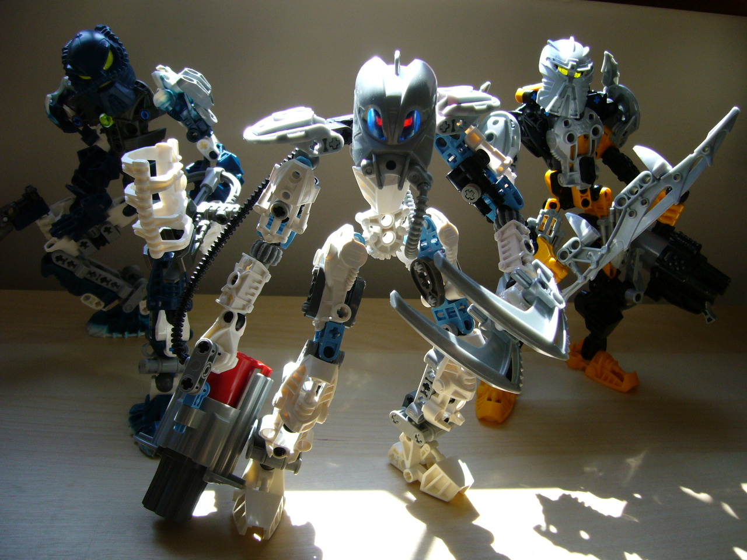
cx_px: 374
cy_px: 280
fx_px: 755
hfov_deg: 52.6
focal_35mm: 35
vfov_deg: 40.7
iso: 100
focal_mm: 5.8
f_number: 2.8
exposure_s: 1/250
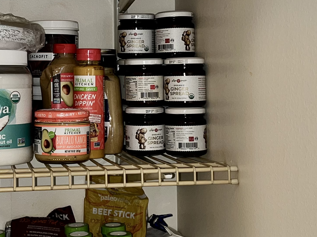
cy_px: 72
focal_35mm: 72
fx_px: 659
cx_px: 89
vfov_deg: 20.3
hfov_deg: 26.8
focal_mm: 5.1
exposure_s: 1/46
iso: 40
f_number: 1.6
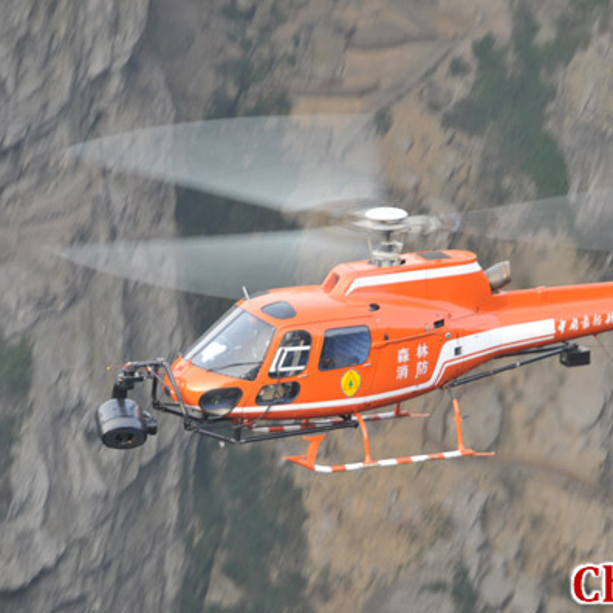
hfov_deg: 6.7
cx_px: 409
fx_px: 5222
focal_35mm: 261
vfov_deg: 6.7
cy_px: 307
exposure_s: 1/40
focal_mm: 135
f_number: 6.3
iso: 200
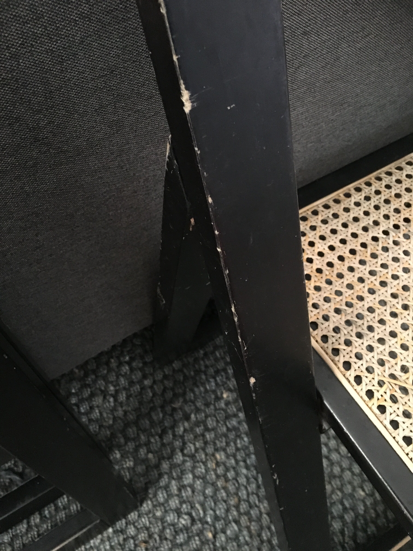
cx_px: 206
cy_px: 276
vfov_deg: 61.7
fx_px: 461
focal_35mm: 29
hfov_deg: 48.2
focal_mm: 4.15
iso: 320
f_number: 2.2
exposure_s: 1/17
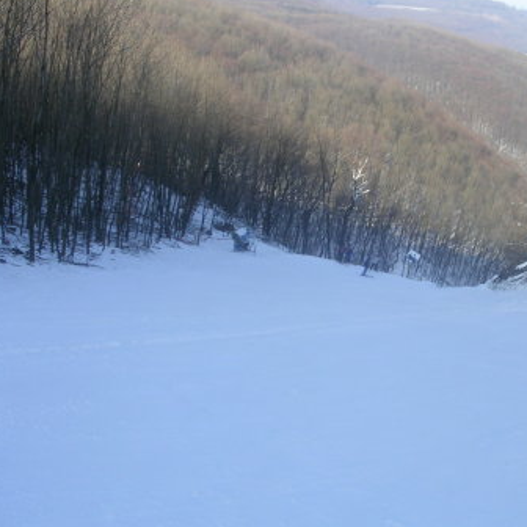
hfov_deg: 35.1
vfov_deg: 35.4
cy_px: 271
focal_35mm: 48
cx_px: 342
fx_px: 827
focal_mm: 5.8
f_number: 5.6
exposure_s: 1/132
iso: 50
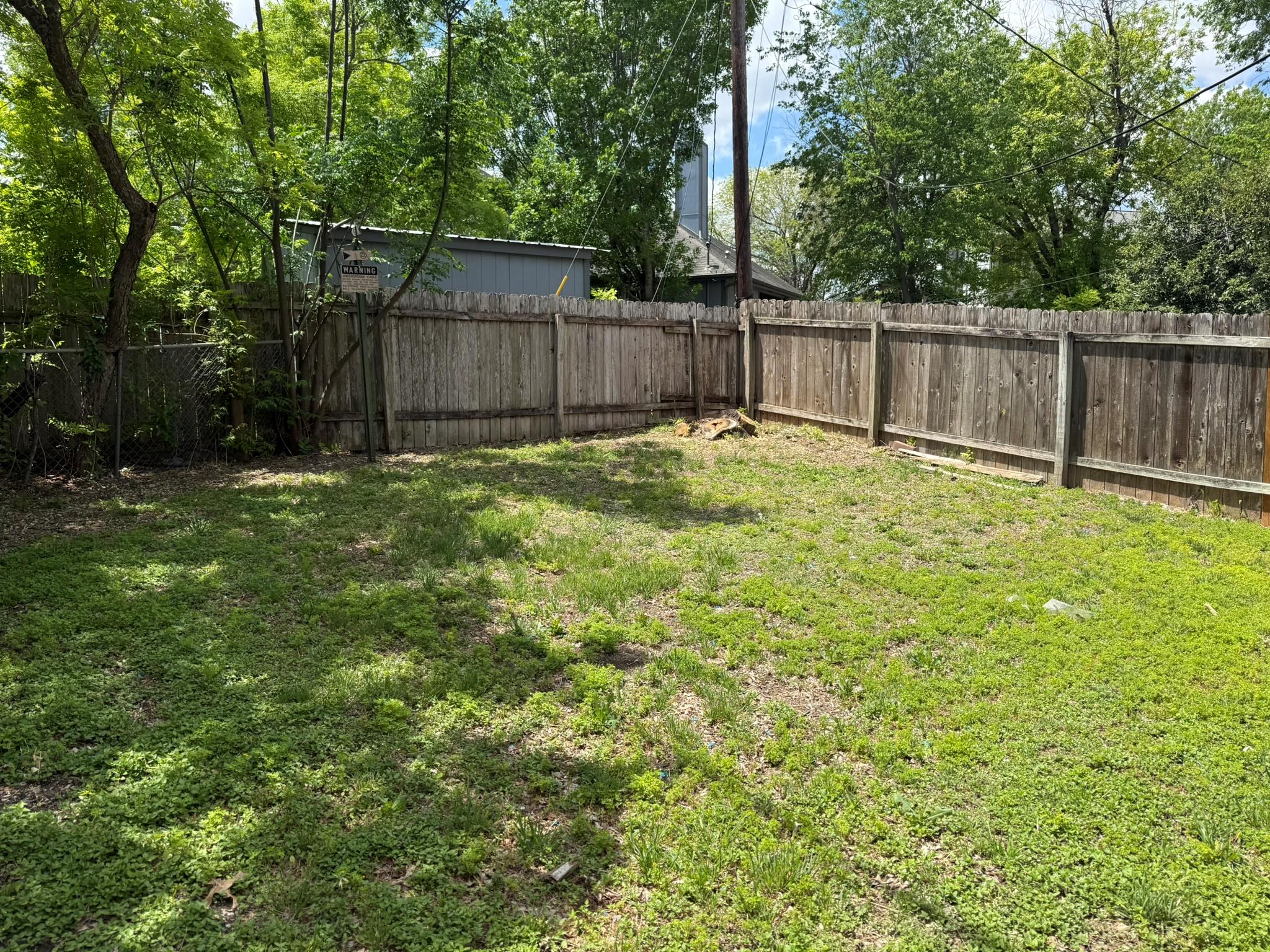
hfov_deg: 71.6
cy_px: 476
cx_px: 635
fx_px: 881
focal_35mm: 24
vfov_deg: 56.8
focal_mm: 6.76
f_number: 1.78
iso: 80
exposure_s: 1/2907
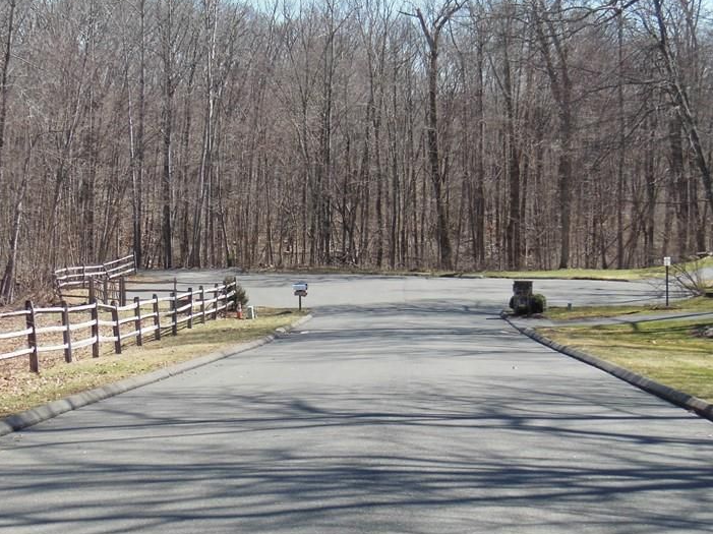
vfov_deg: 19.4
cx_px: 323
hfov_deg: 25.7
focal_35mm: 76
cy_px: 280
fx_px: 1565
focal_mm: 9.3
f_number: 4.7
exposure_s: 1/320
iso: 125
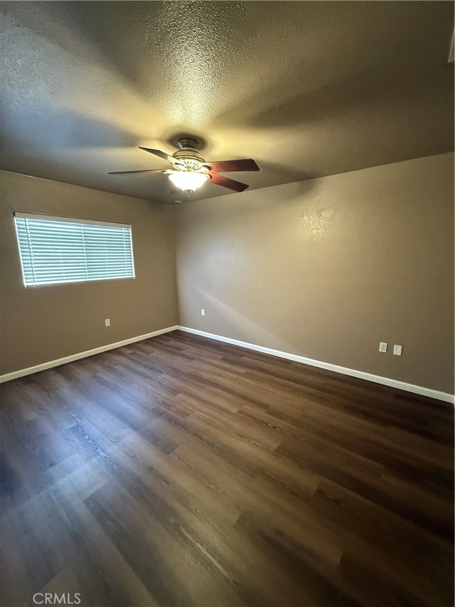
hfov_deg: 85.7
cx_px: 228
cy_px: 304
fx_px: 245
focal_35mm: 14
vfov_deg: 102.1
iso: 800
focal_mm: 2.22
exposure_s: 1/60
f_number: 2.2
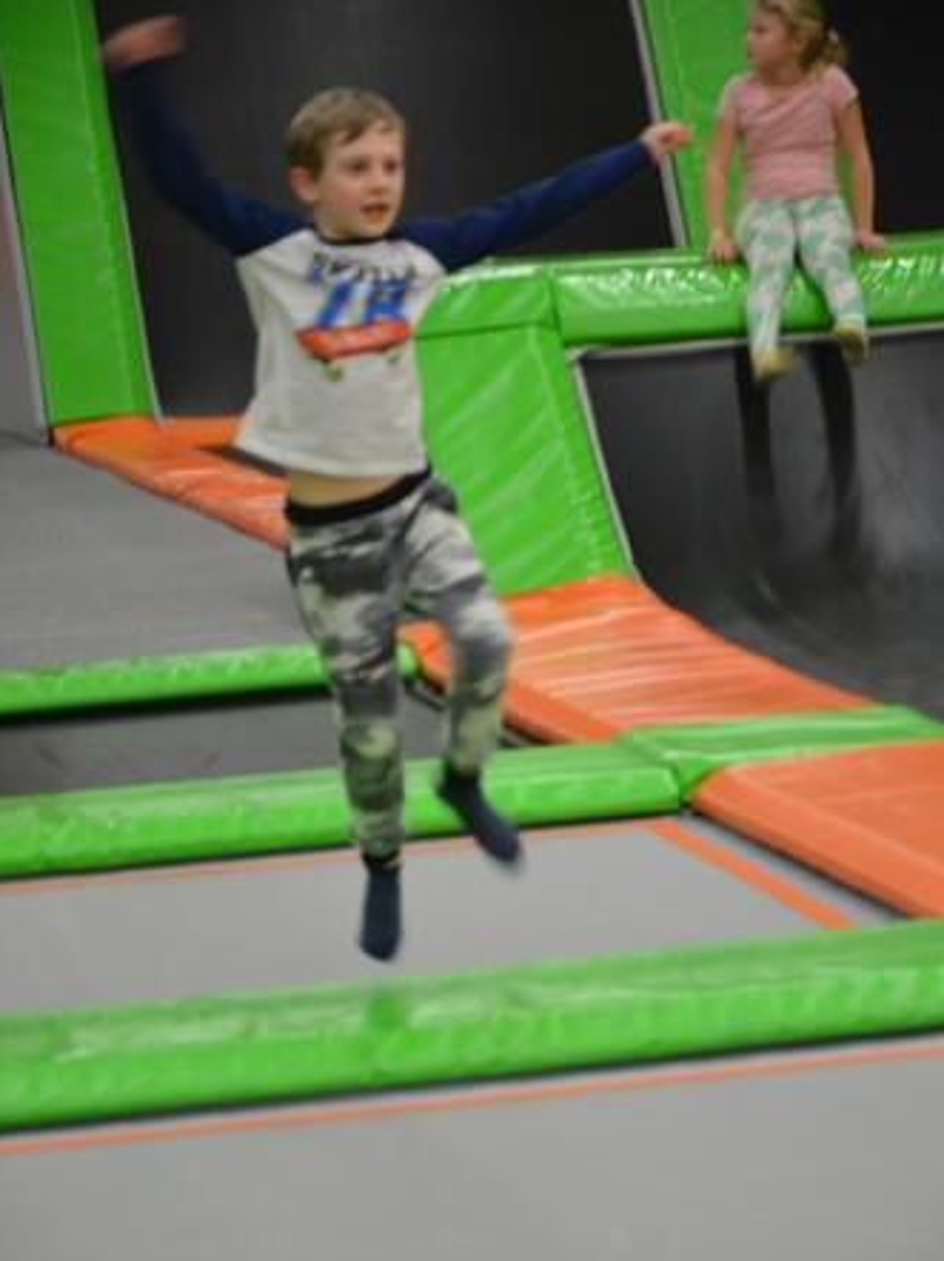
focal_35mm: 172
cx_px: 471
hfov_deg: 8.6
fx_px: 6244
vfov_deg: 11.5
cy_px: 685
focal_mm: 105
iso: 1600
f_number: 5.6
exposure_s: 1/30
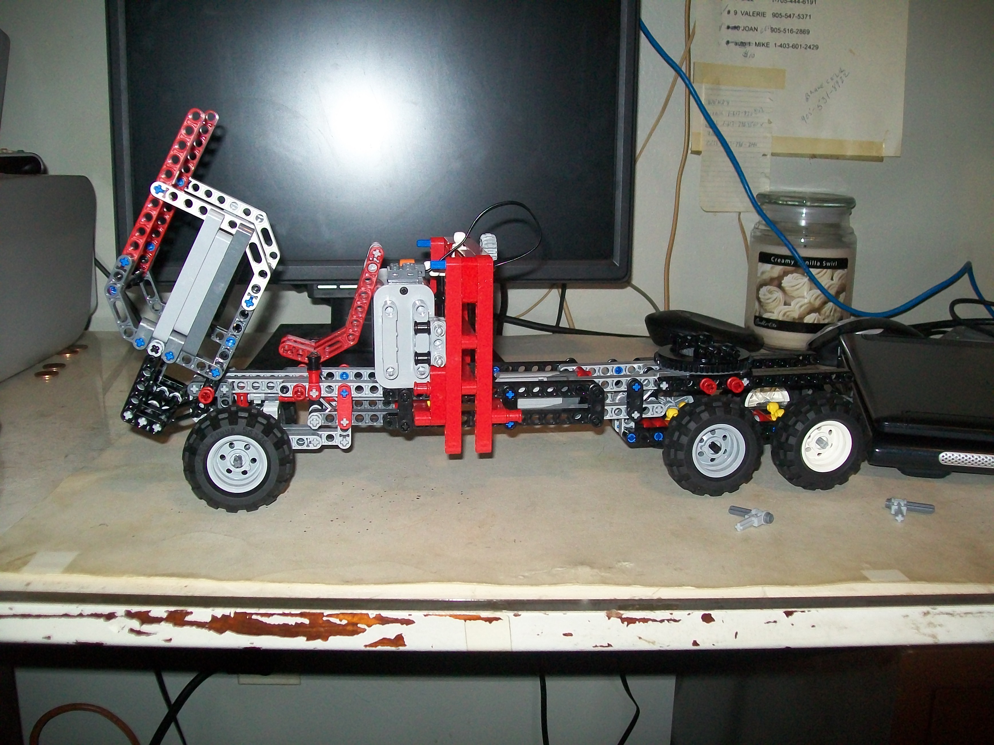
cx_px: 497
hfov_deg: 51.4
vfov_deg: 39.7
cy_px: 372
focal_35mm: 36
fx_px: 1034
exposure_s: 1/60
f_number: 2.7
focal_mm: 6
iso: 160
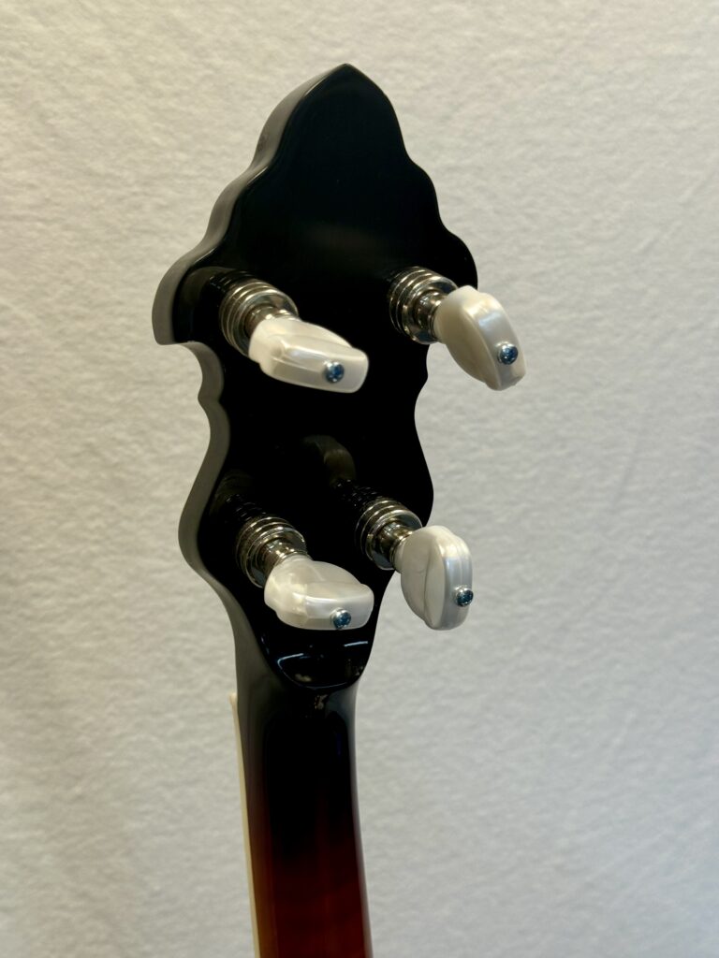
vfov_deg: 39.7
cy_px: 479
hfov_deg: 30.3
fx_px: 1329
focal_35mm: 48
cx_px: 360
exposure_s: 1/120
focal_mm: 6.76
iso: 80
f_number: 1.78
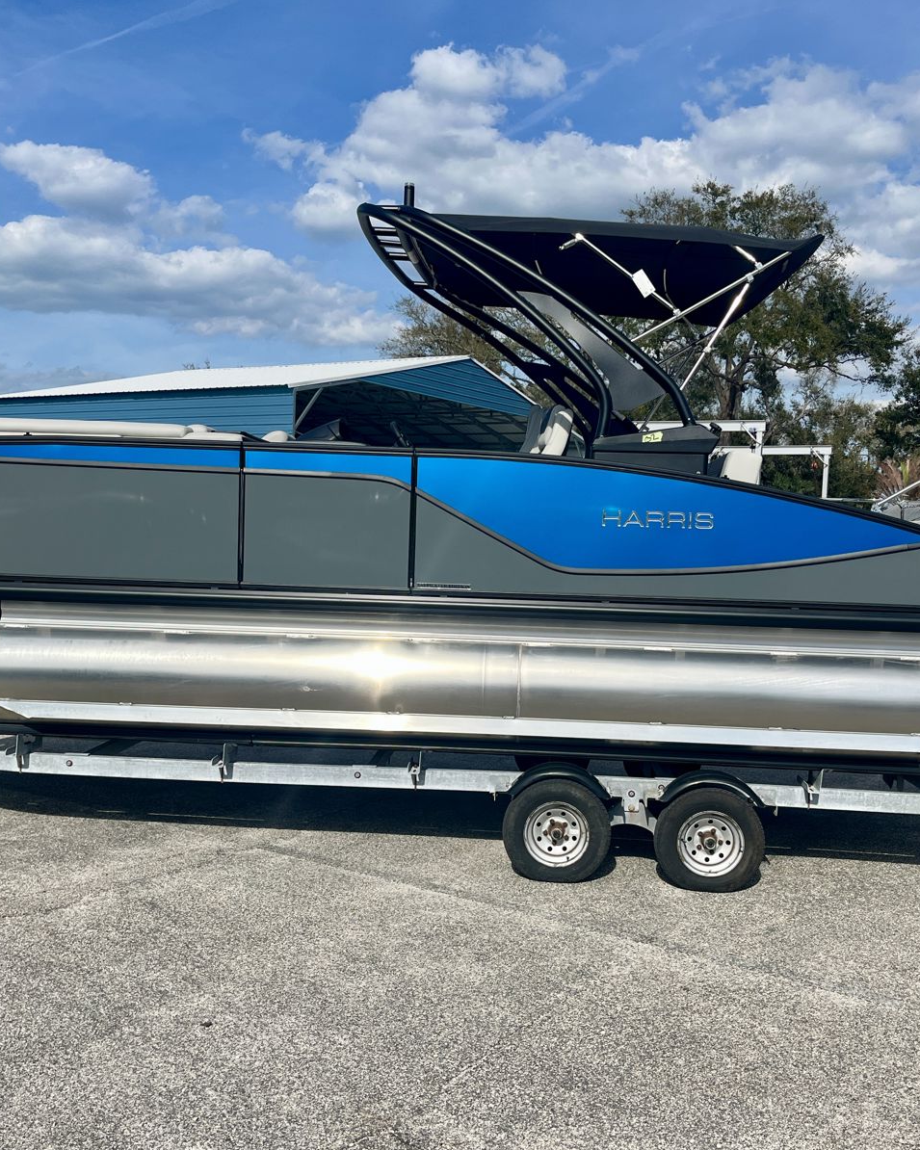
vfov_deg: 52.8
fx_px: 1157
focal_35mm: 34
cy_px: 577
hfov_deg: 43.3
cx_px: 485
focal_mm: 5.1
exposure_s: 1/5556
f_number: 1.6
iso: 50
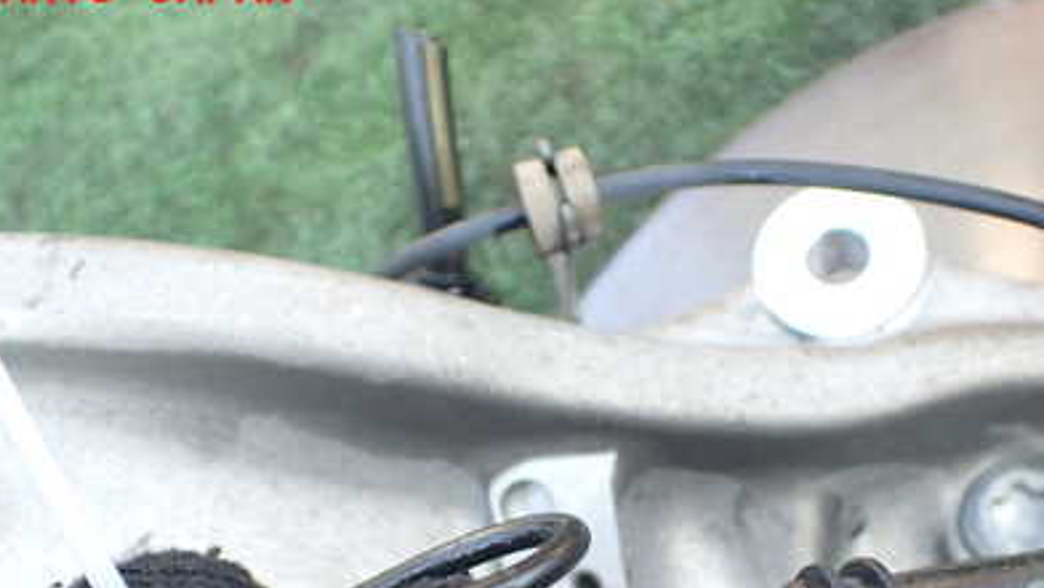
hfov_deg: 41.2
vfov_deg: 23.2
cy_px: 551
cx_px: 607
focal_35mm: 50
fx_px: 1385
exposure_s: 1/125
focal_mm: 5.4
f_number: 2.3
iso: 160
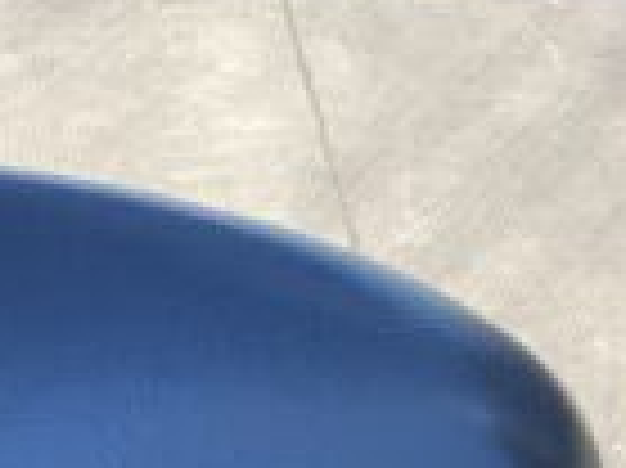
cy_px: 594
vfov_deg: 10.8
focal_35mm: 134
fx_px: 2421
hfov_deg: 14.5
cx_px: -18
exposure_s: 1/606
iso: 16
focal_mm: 3
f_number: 1.8
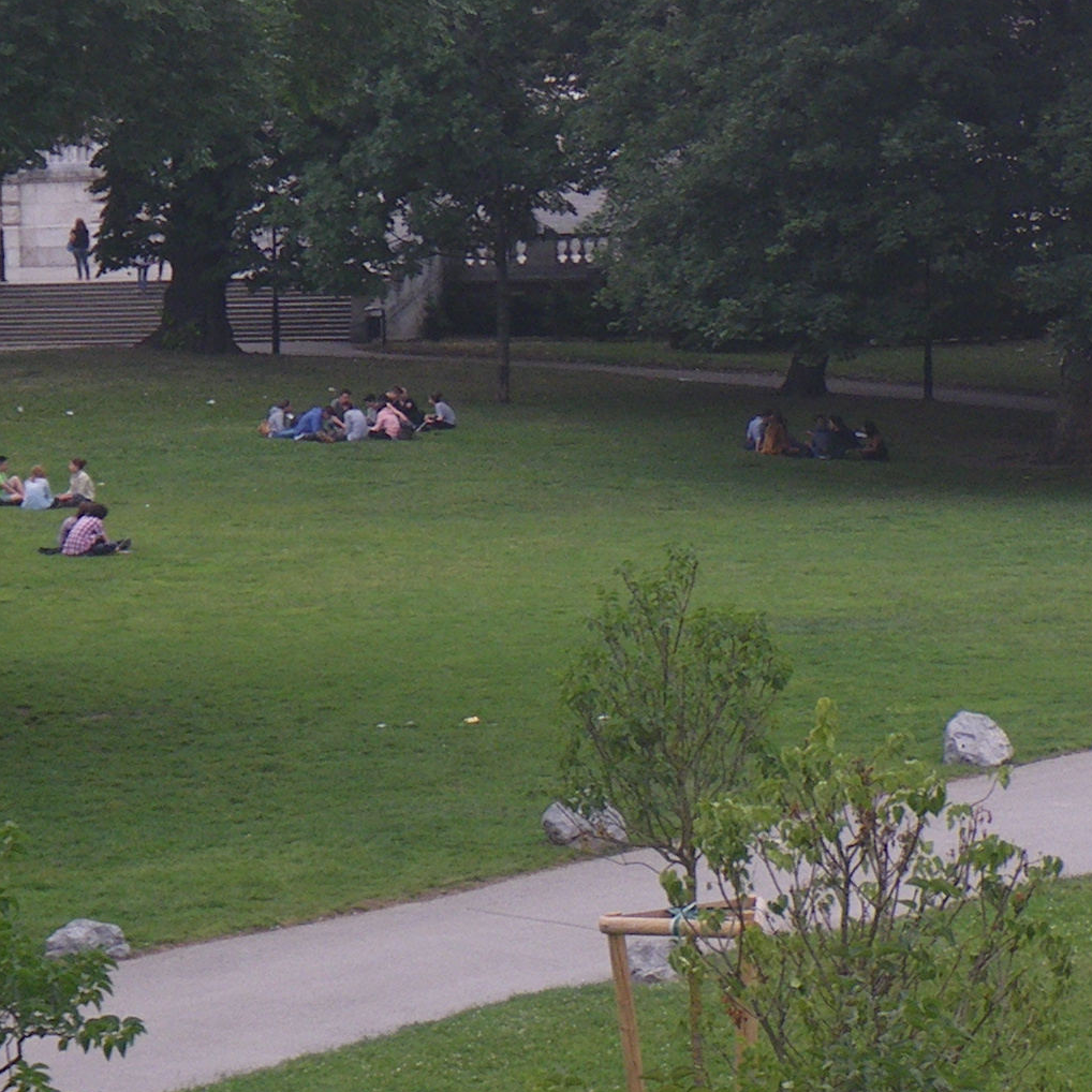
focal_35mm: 133
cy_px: -72
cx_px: 608
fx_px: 4747
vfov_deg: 12.9
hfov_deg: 13.1
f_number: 4.2
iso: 50
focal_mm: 7.5
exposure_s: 1/80
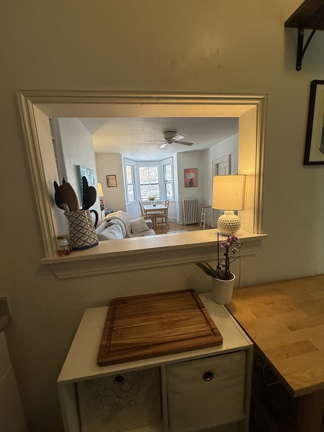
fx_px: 175
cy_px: 216
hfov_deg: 85.7
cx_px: 162
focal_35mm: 14
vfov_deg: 102.1
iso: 160
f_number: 2.2
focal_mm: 2.22
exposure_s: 1/120
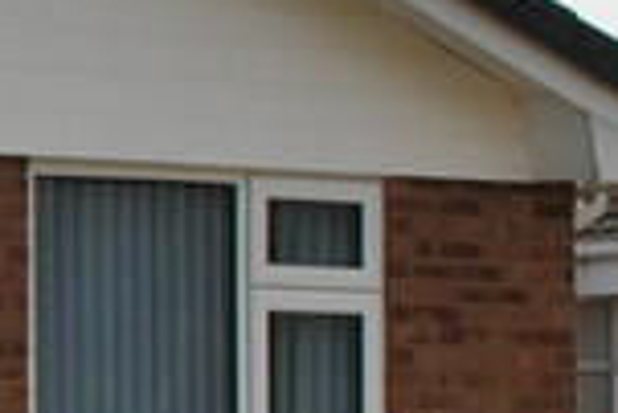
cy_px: 370
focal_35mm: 204
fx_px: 3505
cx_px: -1158
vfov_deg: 6.7
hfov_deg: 8.6
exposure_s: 1/200
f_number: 13
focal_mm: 20
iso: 100
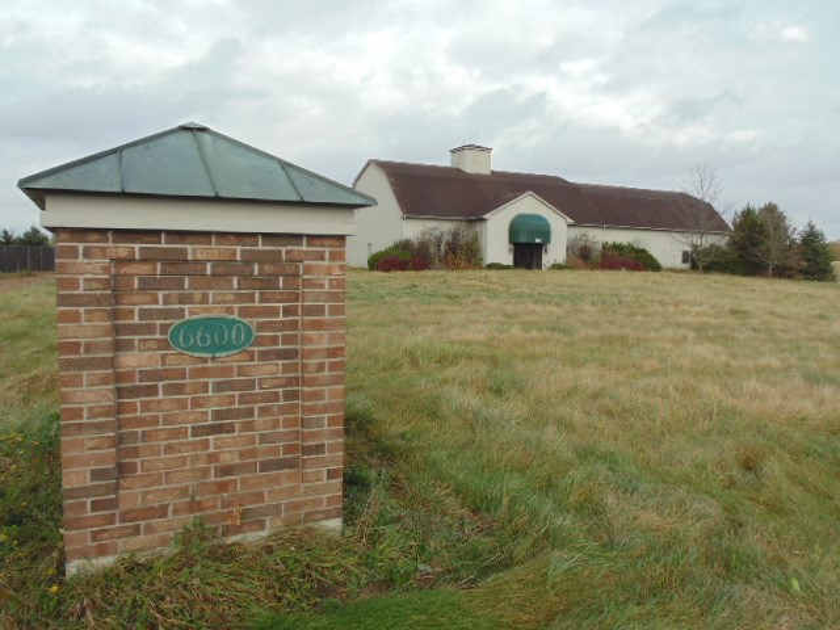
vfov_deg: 51.4
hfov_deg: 65.3
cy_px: 315
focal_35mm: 27
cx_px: 420
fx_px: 655
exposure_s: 1/500
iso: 80
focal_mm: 4.8
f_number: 3.2
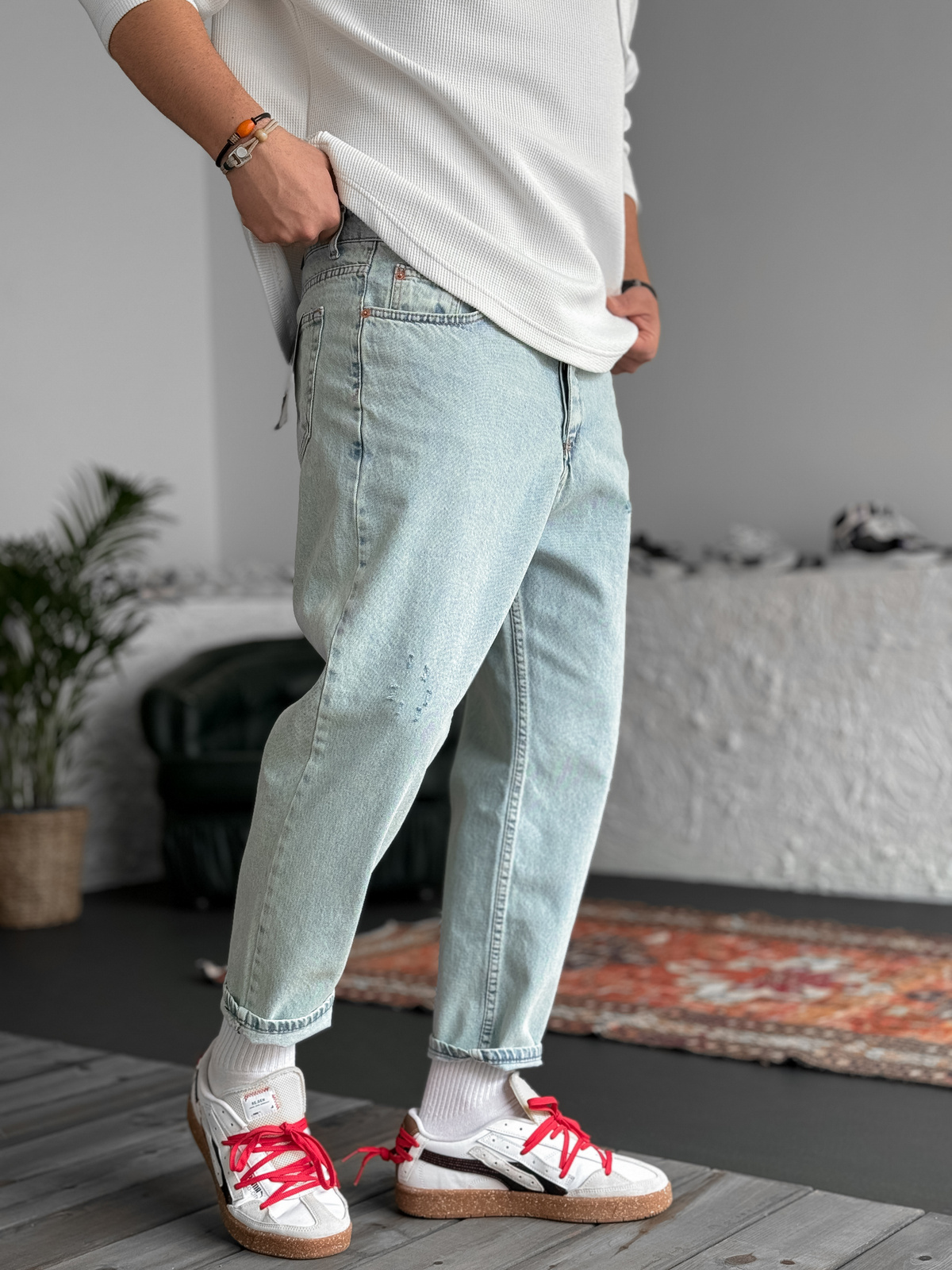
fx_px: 1760
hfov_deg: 30.3
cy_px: 635
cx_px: 476
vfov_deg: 39.7
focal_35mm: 48
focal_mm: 6.86
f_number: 1.8
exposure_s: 1/160
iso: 64
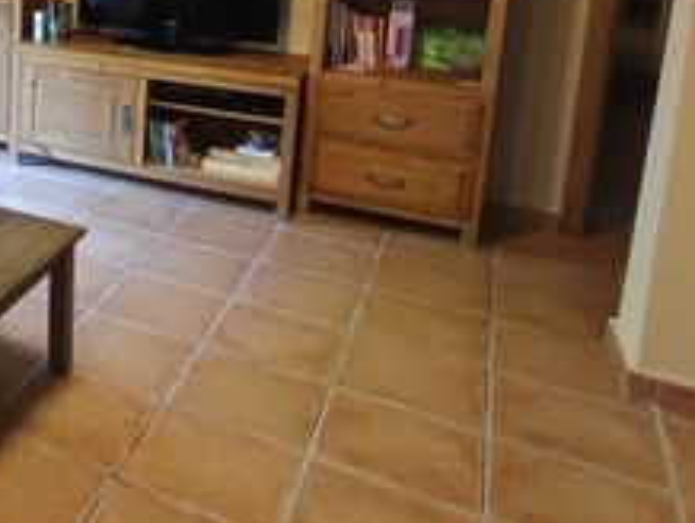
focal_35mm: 44
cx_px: -143
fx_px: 884
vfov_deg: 30.7
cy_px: 6
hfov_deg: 34.3
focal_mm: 1.65
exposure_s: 1/20
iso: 858
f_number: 2.2
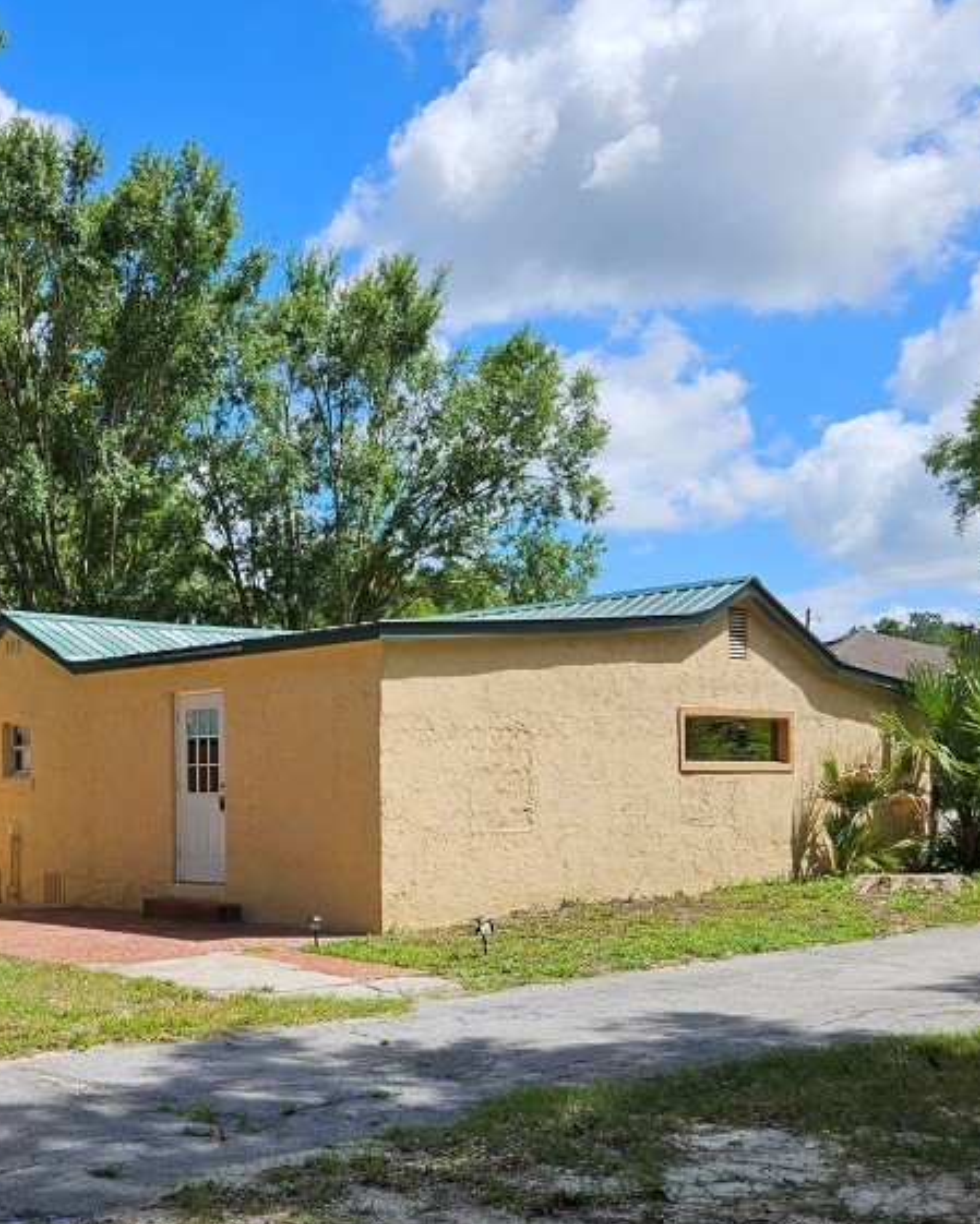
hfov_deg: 35.2
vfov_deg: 44.2
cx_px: 175
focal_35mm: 41
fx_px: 1486
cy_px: 799
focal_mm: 5.4
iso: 25
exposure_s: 1/1839
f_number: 1.8
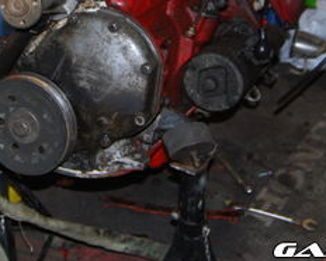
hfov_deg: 21.1
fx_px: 862
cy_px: -36
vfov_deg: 16.6
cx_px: 65
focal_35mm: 89
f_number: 3.8
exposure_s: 1/60
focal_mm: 23
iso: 200
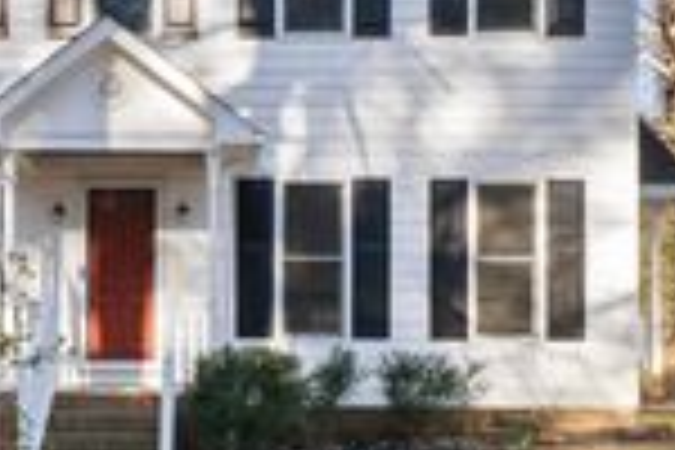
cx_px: 171
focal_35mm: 60
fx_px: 1125
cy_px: 290
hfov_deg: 32.8
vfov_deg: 22.6
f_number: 7.1
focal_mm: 18
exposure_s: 1/30
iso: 200
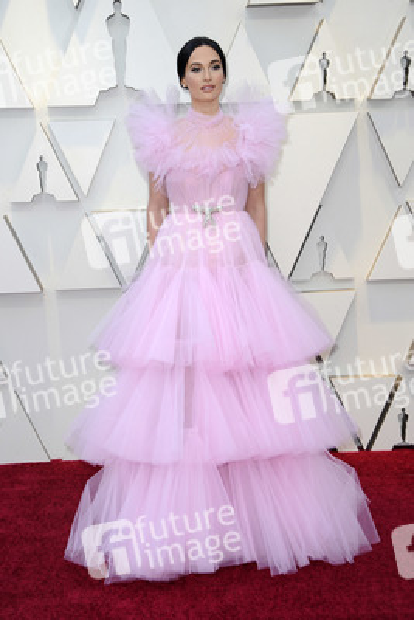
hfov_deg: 24.6
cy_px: 310
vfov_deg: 36.2
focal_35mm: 55
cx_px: 207
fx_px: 948
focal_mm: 55
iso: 800
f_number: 8
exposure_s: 1/250
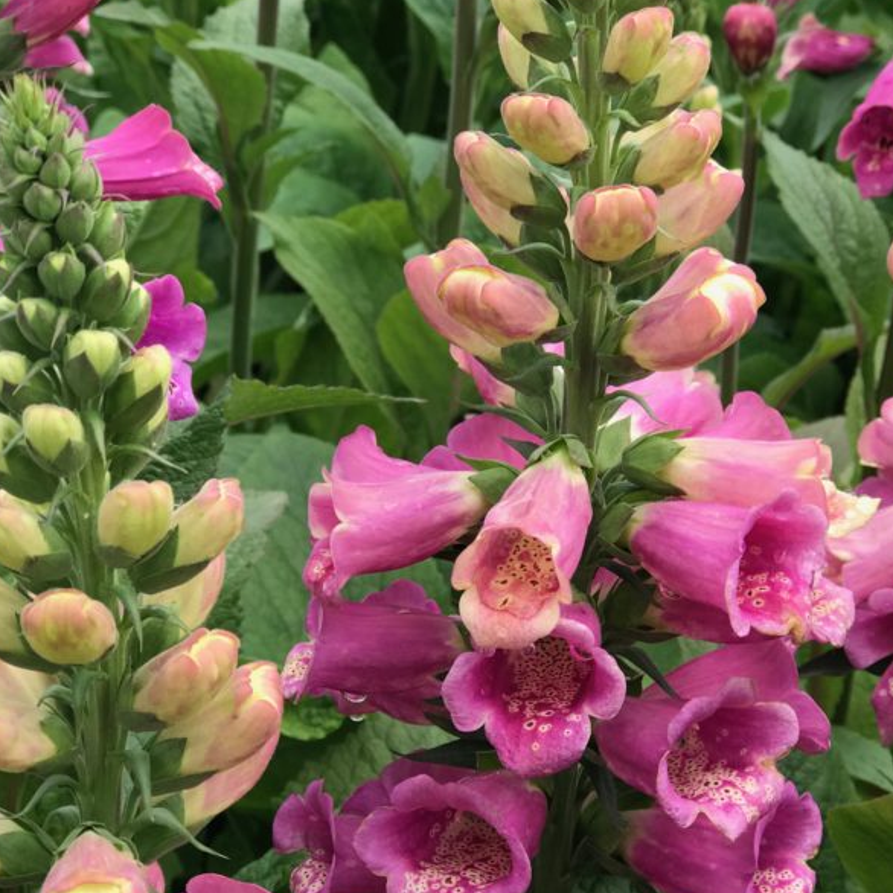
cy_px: 567
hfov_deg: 19.7
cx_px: 521
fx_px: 2568
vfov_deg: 19.7
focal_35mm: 88
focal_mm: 6.6
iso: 20
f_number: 2.8
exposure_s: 1/273
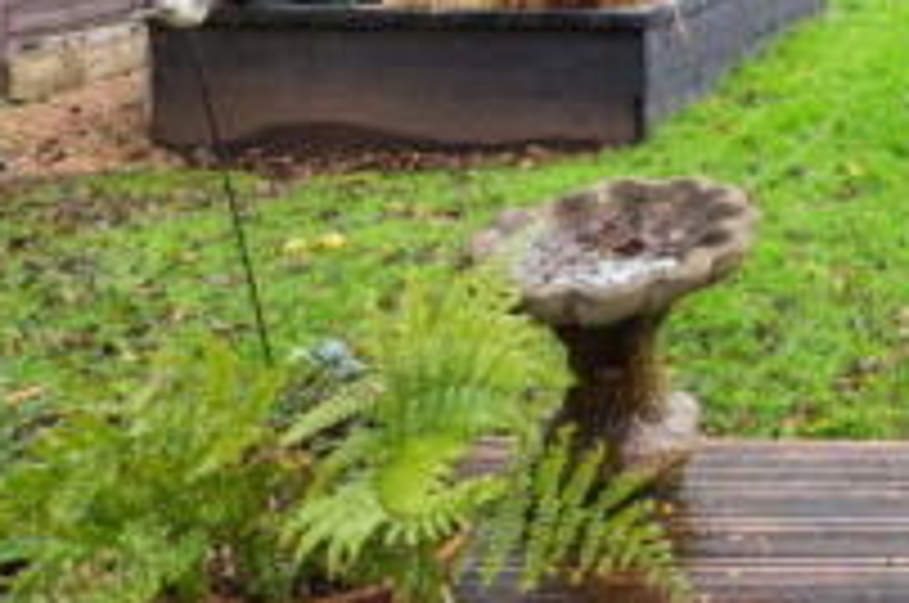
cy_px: -101
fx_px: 1311
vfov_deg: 23.8
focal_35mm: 52
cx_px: 1136
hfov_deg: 31.1
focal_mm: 16
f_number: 10
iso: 640
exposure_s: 1/40
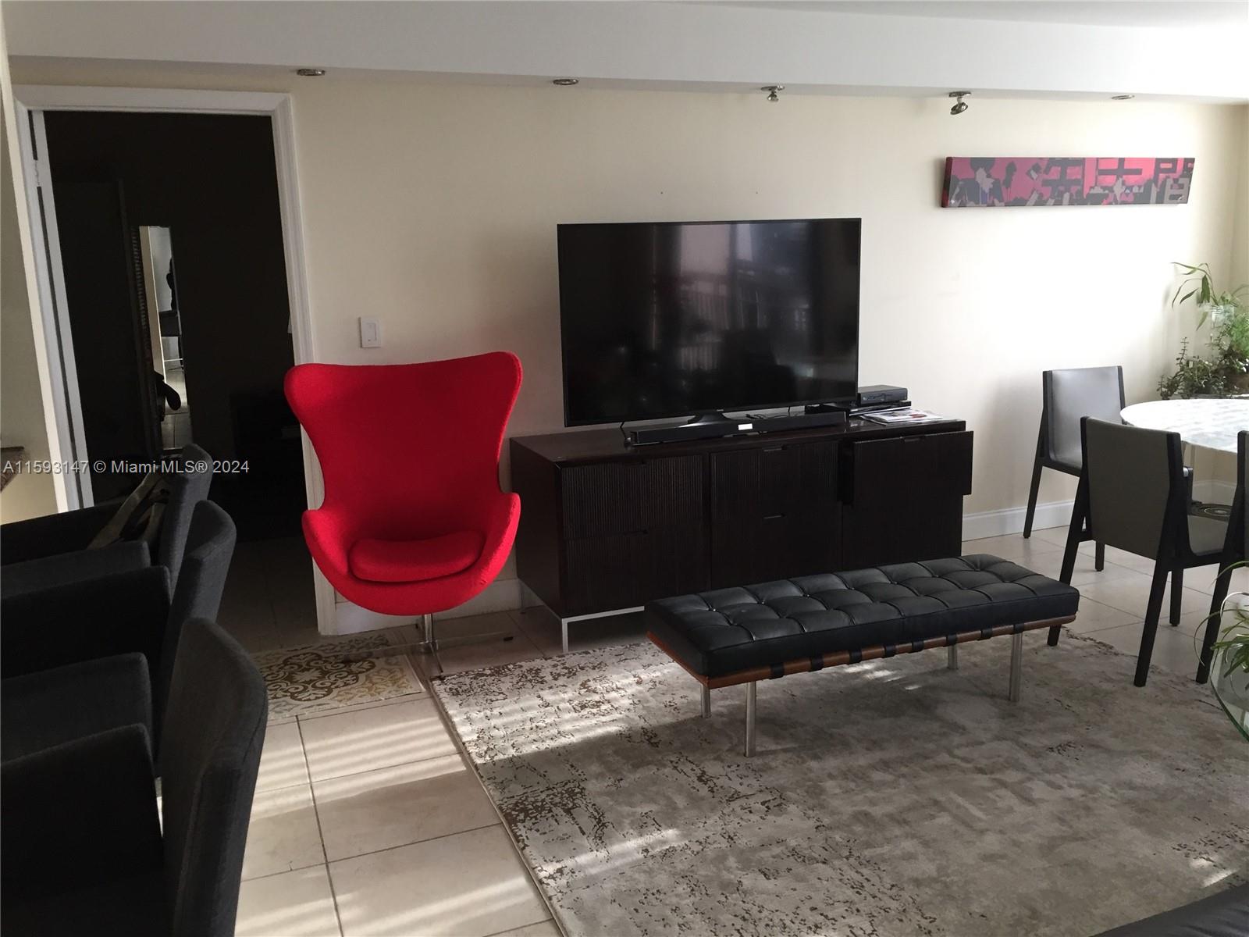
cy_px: 468
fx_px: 1046
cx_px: 624
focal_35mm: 29
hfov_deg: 61.7
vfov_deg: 48.2
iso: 50
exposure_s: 1/30
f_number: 2.2
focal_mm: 4.15
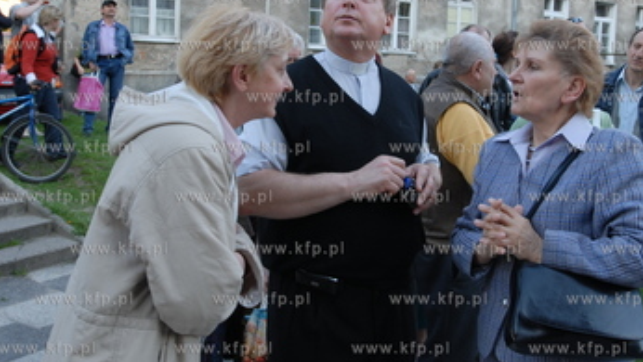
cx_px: 361
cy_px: 123
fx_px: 682
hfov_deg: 50.3
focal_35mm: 40
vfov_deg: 29.5
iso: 100
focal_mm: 22
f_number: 5.6
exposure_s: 1/50
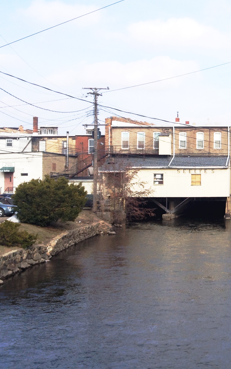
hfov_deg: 17.8
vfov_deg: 29.7
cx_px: 287
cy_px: 154
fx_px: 695
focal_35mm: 69
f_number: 2.4
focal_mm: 4.28
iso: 50
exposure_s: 1/986
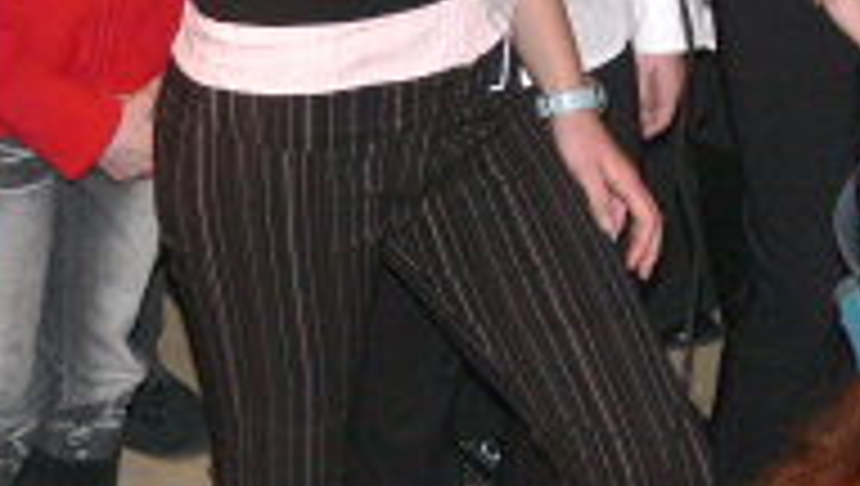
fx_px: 9704
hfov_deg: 5.1
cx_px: 651
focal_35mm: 425
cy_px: -160
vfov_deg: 2.9
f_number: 4
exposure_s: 1/30
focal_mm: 36
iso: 100
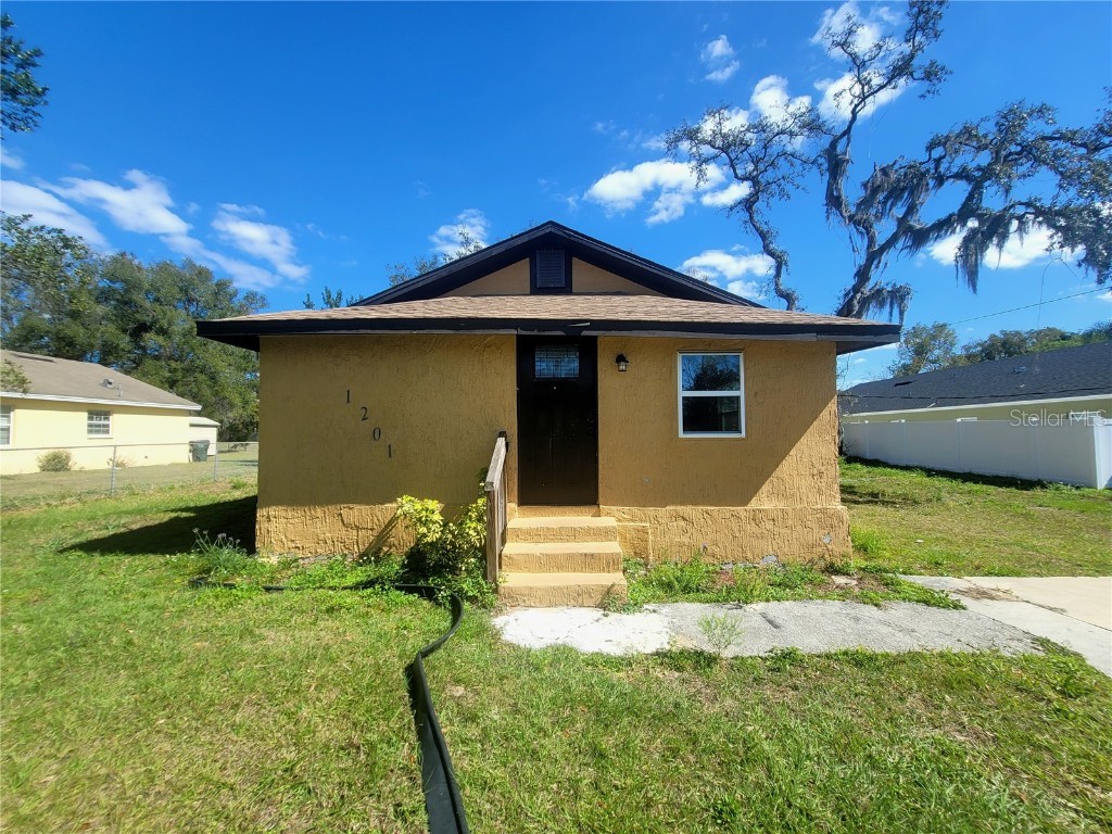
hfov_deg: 106.2
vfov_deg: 89.9
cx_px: 556
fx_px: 418
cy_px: 417
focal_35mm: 13
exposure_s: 1/1667
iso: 64
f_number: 2.2
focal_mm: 2.2
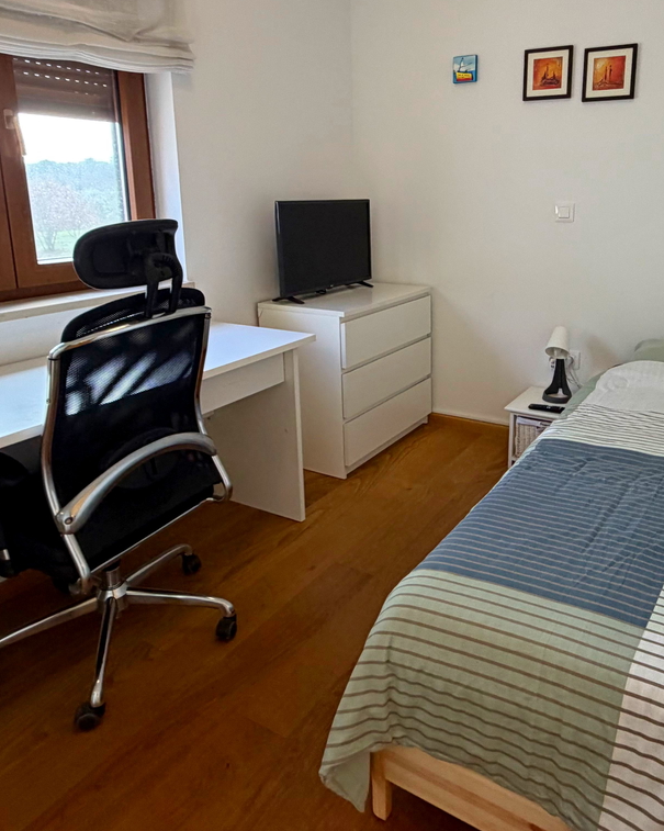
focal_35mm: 26
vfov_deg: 65.4
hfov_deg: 54.3
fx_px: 639
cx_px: 415
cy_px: 328
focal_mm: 2.22
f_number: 2.2
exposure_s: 1/50
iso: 200
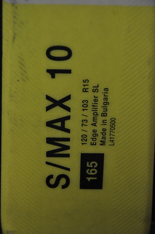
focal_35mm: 158
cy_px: 117
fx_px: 1019
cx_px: 78
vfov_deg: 13.1
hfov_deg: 8.7
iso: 3200
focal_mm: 105
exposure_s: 1/125
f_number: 8
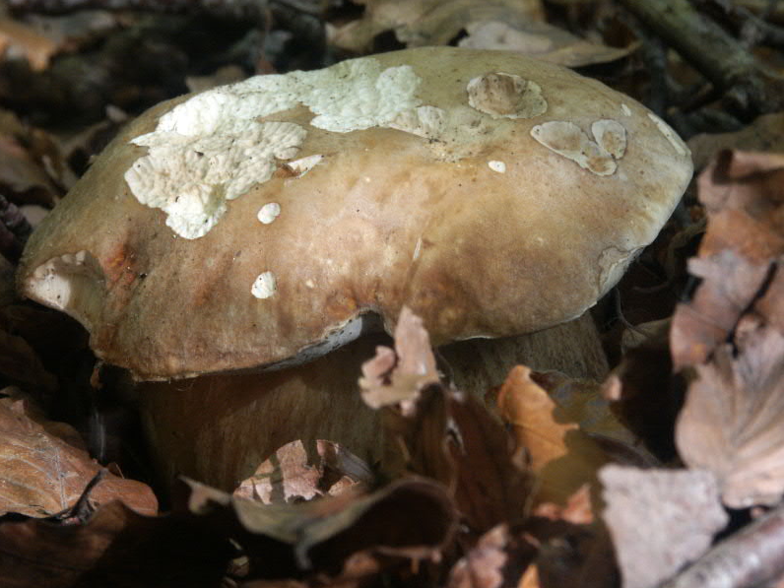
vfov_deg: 7.4
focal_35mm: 201
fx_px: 4552
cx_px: 391
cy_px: 294
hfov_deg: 9.8
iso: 200
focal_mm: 50.69
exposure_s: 1/20
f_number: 8
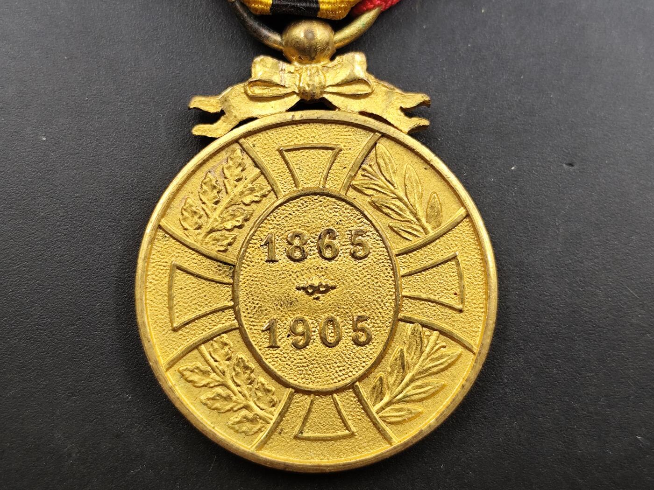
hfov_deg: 32.2
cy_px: 245
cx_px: 327
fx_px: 1134
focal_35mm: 60
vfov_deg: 24.4
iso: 100
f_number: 1.65
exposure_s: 1/100
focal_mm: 6.14
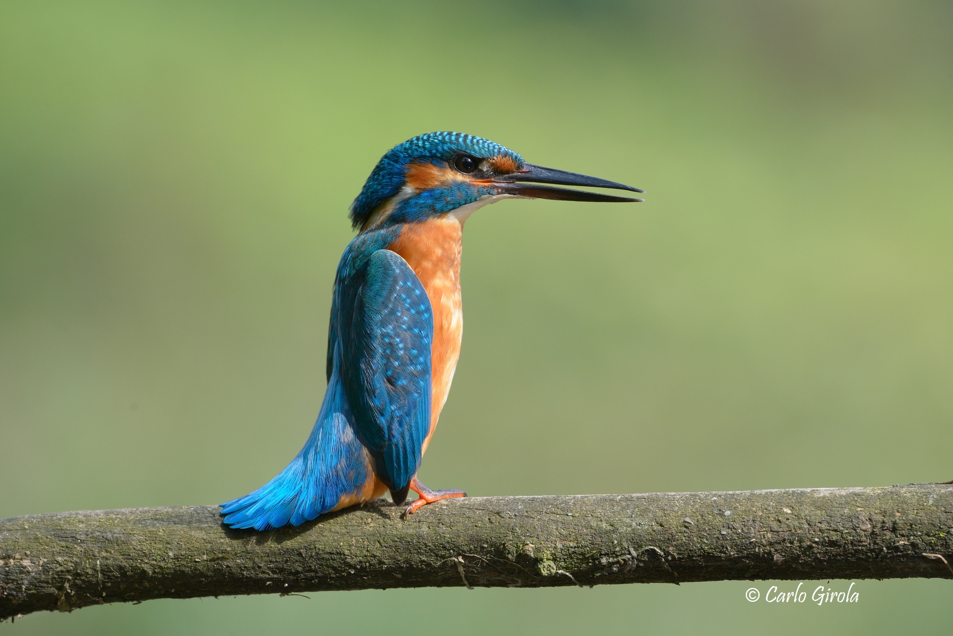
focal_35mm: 400
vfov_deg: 3.4
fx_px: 10588
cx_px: 476
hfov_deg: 5.2
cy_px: 318
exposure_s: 1/640
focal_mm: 400
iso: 800
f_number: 8
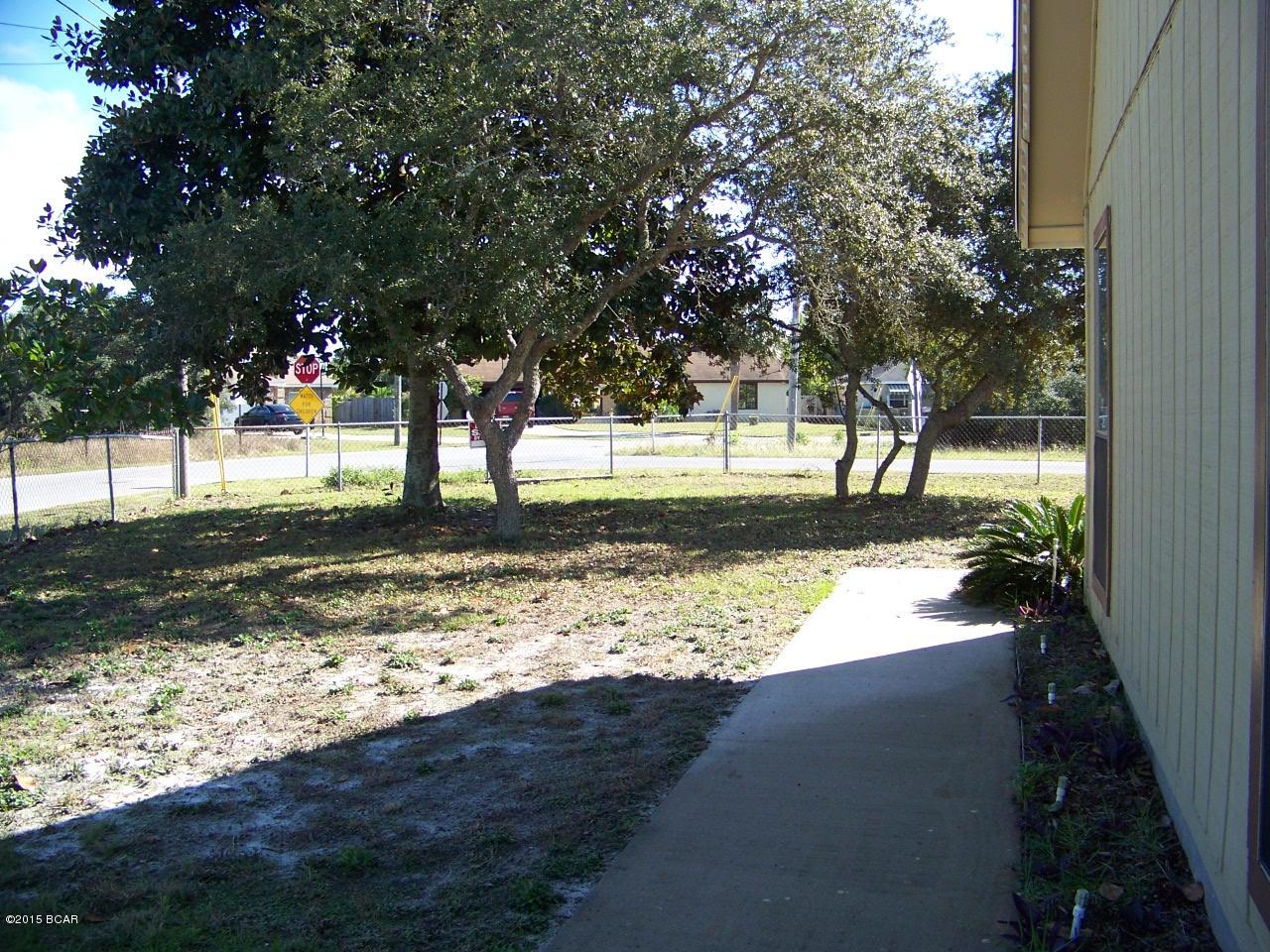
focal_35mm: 36
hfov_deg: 51.4
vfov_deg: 39.7
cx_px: 635
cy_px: 476
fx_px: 1321
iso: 64
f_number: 2.8
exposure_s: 1/250
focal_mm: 5.85
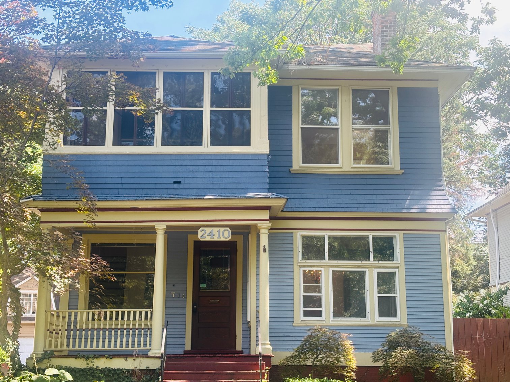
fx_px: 766
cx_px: 255
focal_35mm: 52
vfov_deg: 28.0
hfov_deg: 36.8
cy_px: 191
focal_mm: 5.96
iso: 32
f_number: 1.6
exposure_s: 1/245
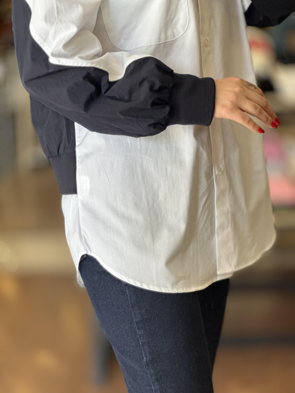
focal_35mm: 77
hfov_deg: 19.1
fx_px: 875
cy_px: 196
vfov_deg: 25.3
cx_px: 148
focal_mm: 9
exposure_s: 1/121
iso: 125
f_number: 2.8
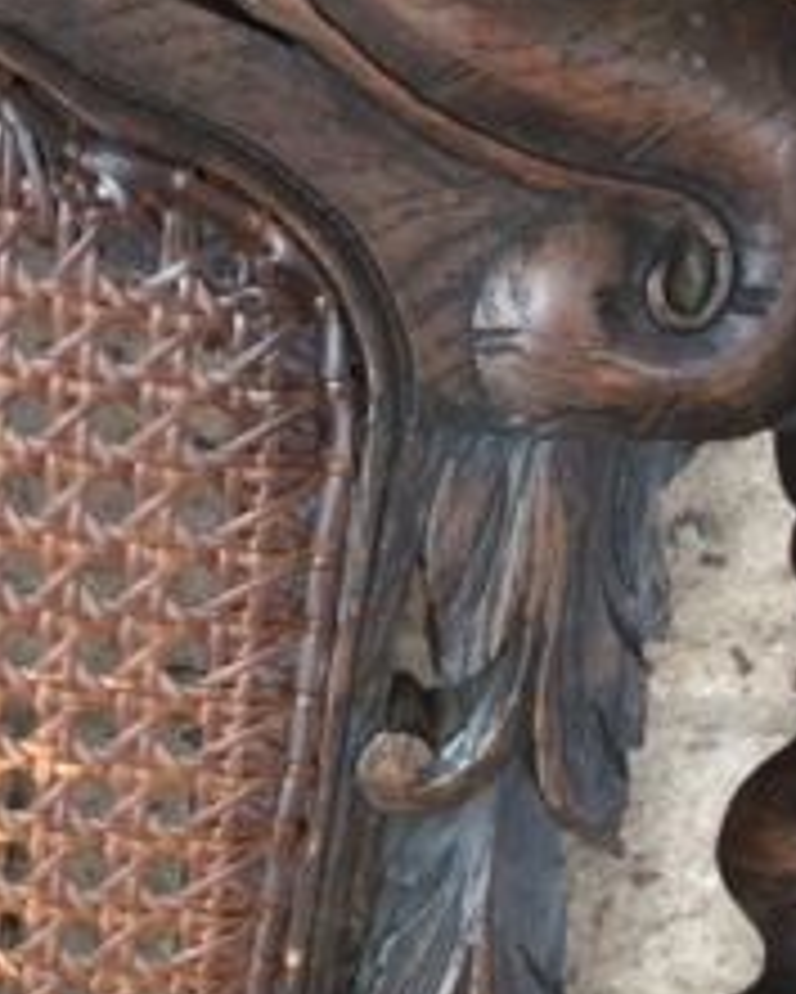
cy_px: 981
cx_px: -153
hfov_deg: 17.8
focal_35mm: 82
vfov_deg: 22.4
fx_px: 2413
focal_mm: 4.15
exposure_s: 1/30
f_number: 2.2
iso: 32
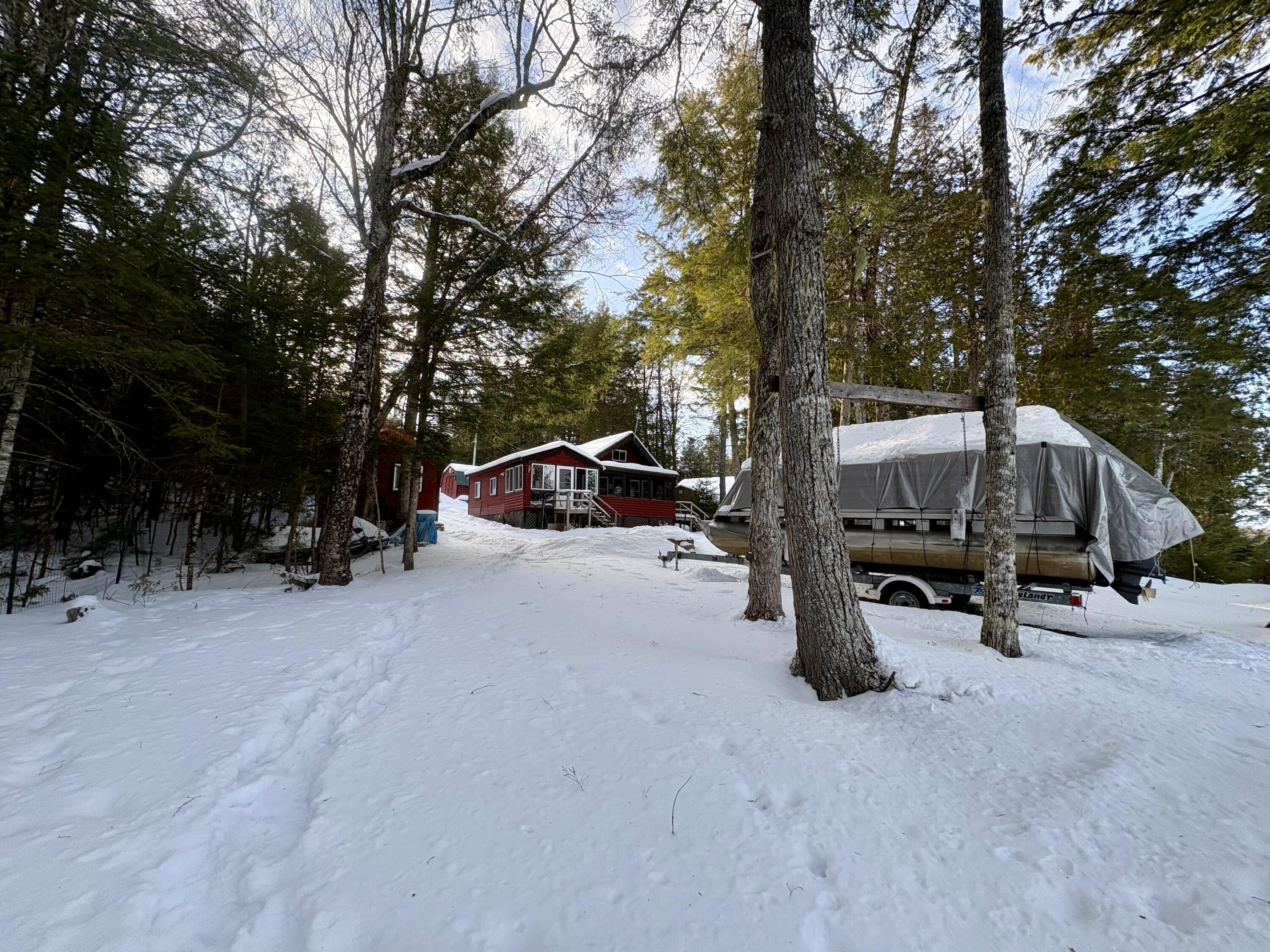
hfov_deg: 102.1
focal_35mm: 14
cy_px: 476
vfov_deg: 85.7
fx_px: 514
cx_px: 635
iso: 40
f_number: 2.2
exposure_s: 1/304
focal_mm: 2.22
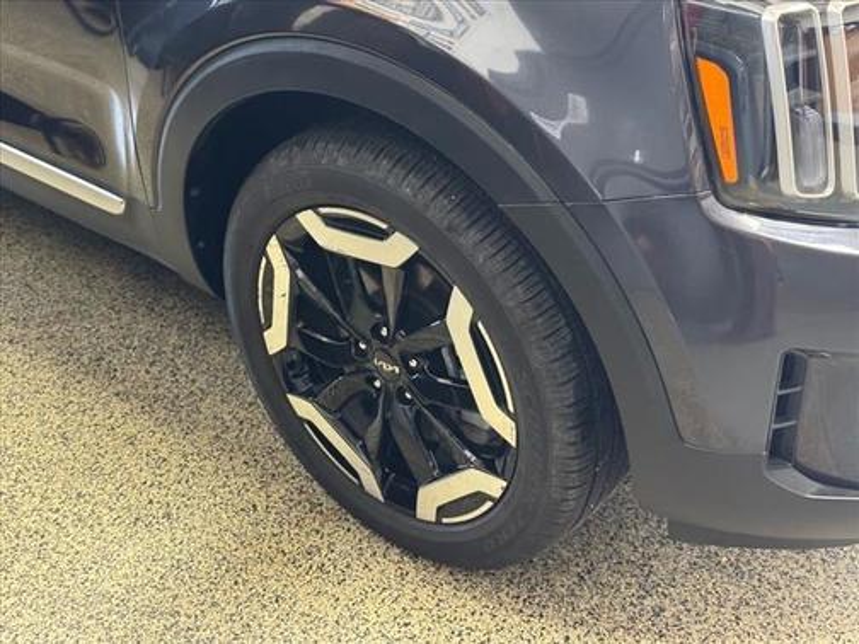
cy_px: 322
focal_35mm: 48
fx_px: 1191
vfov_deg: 30.3
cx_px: 430
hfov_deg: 39.7
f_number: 1.78
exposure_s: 1/40
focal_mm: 6.76
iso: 400
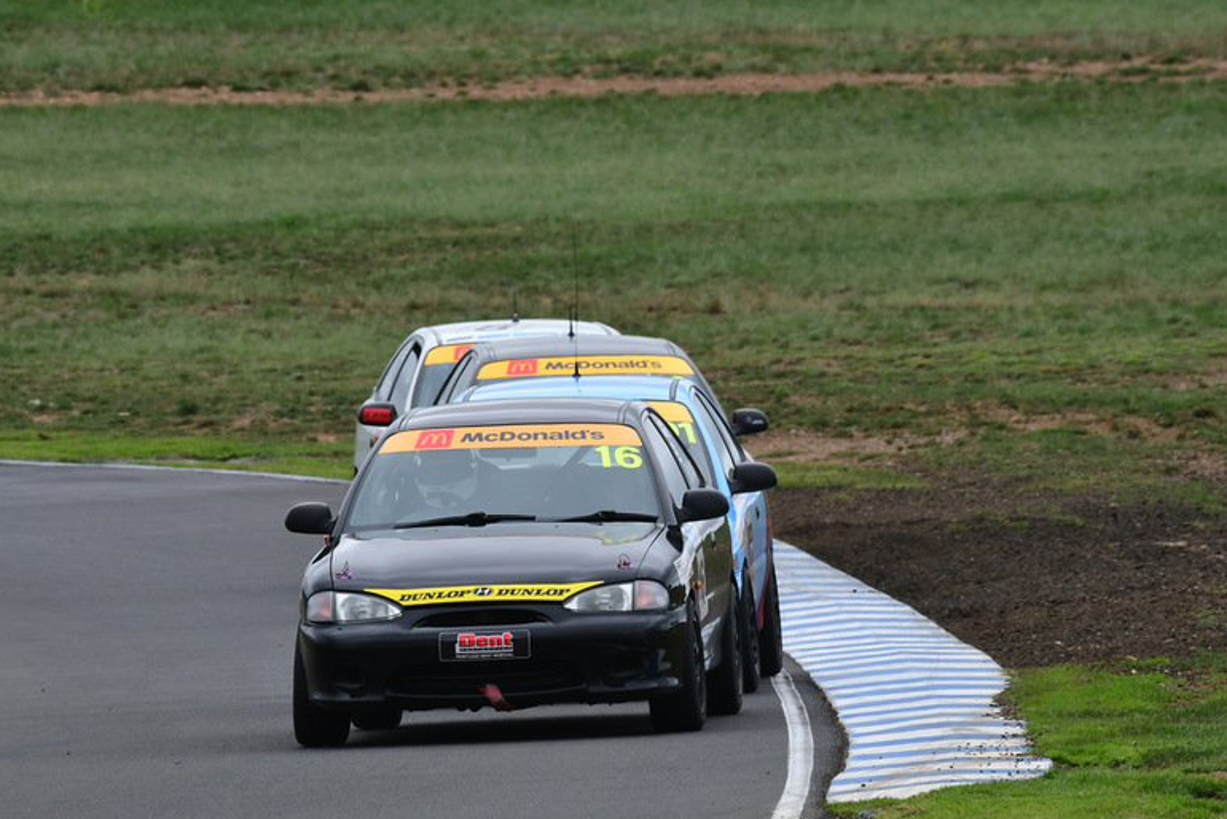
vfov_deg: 1.8
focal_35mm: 748
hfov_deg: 2.8
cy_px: 416
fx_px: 25503
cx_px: 629
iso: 640
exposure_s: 1/640
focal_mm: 480
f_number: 13
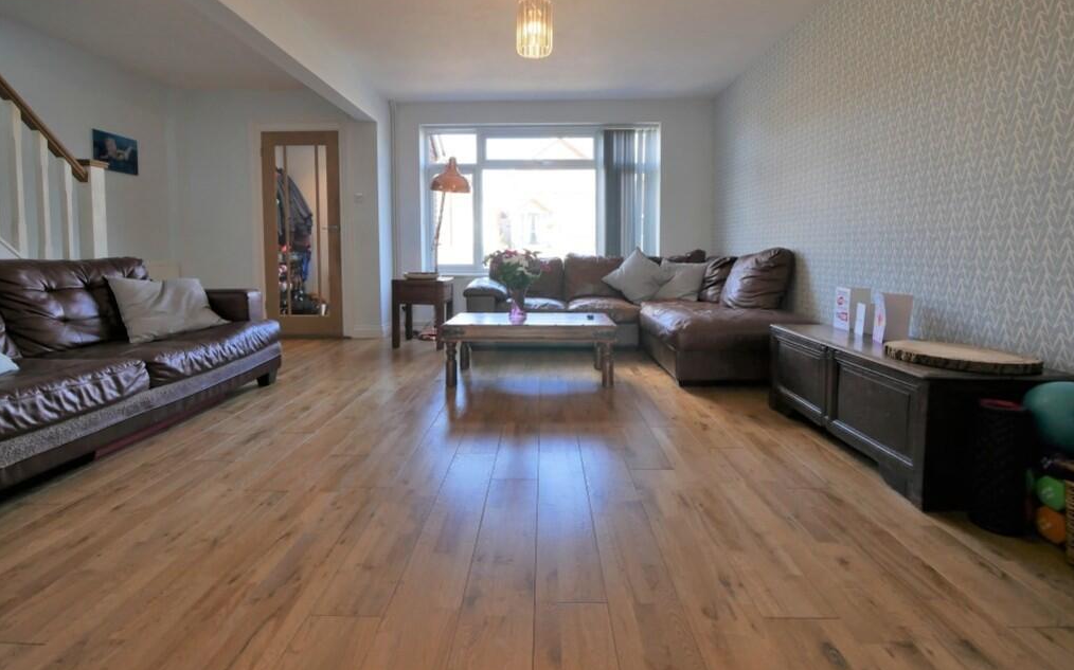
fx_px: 439
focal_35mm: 15
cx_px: 540
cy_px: 276
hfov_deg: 101.5
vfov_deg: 74.1
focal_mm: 7
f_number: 4
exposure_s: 1/80
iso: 200
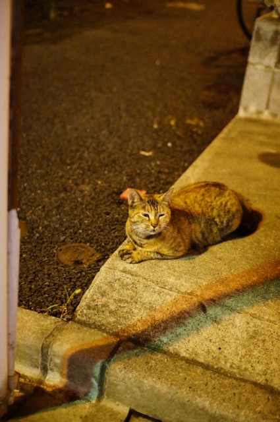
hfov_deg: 29.8
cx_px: 140
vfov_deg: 43.7
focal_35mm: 45
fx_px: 526
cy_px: 211
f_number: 1.4
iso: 3200
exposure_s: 1/200
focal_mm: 30
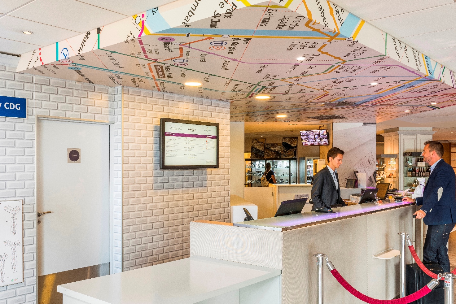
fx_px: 380
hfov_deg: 61.9
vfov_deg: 43.6
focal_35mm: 30
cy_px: 154
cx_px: 228
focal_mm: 24
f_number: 9
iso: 200
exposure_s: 1/5
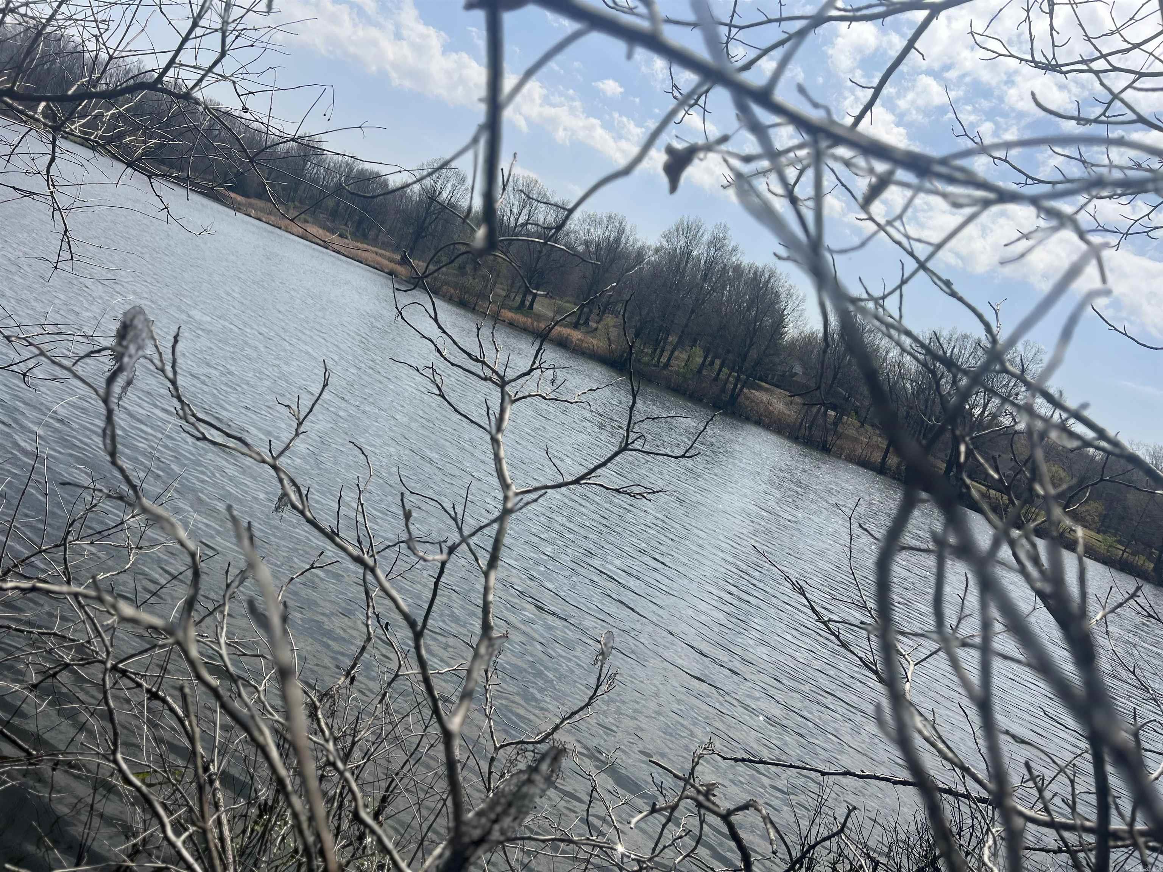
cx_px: 582
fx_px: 874
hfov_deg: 67.3
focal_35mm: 26
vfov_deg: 53.1
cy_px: 436
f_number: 1.5
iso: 50
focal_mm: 5.7
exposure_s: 1/9434
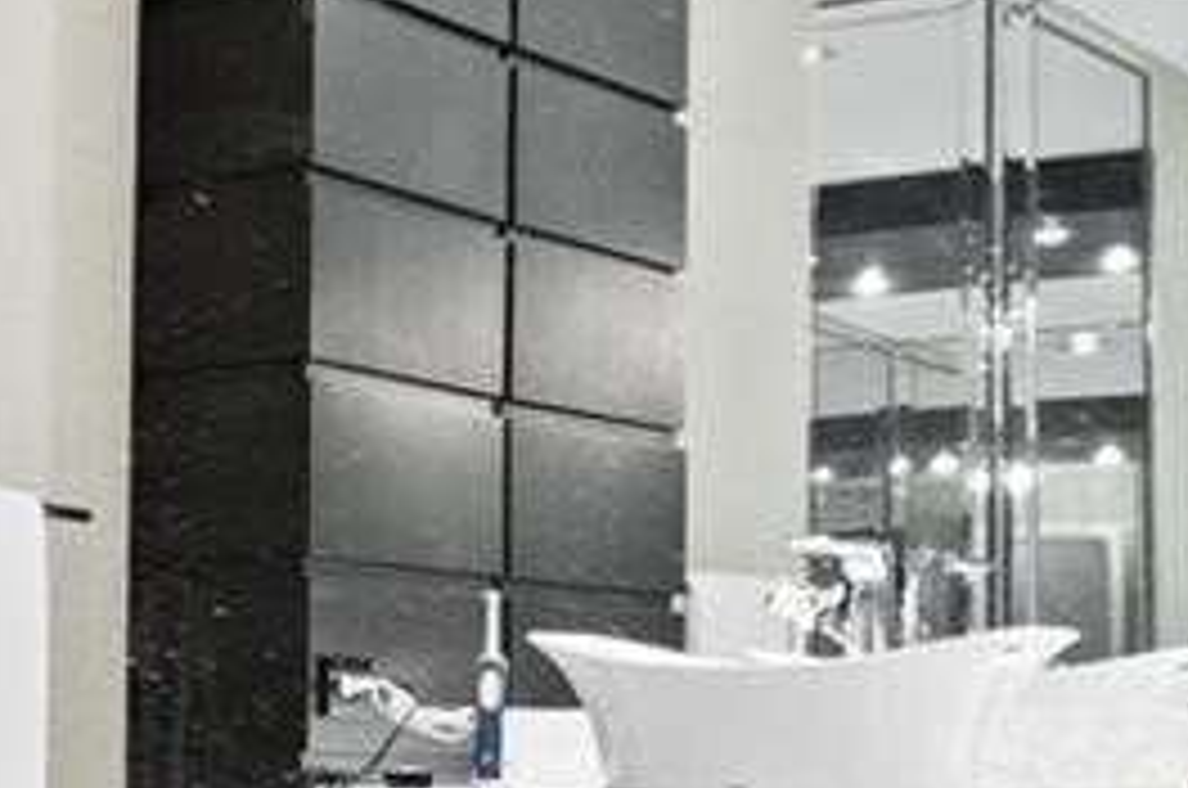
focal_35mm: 91
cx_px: -1332
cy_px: 777
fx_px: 2998
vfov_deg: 14.7
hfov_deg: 16.1
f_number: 8
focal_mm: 15
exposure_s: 1/2
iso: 200
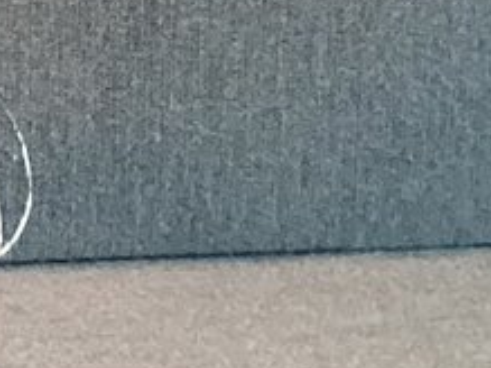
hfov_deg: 8.9
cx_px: -378
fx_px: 3034
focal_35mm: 214
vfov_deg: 6.7
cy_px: -410
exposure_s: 1/50
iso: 250
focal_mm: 3.3
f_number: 2.4
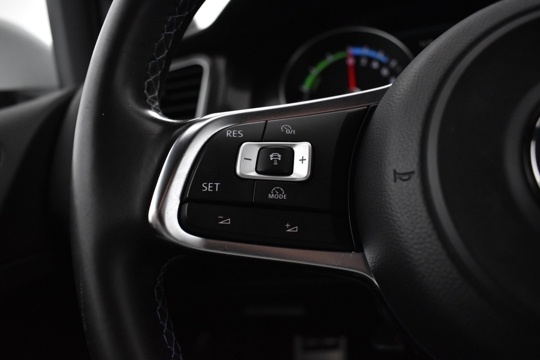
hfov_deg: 67.4
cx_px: 270
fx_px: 405
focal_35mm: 27
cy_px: 180
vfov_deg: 47.9
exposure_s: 1/60
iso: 3200
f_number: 4
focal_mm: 18
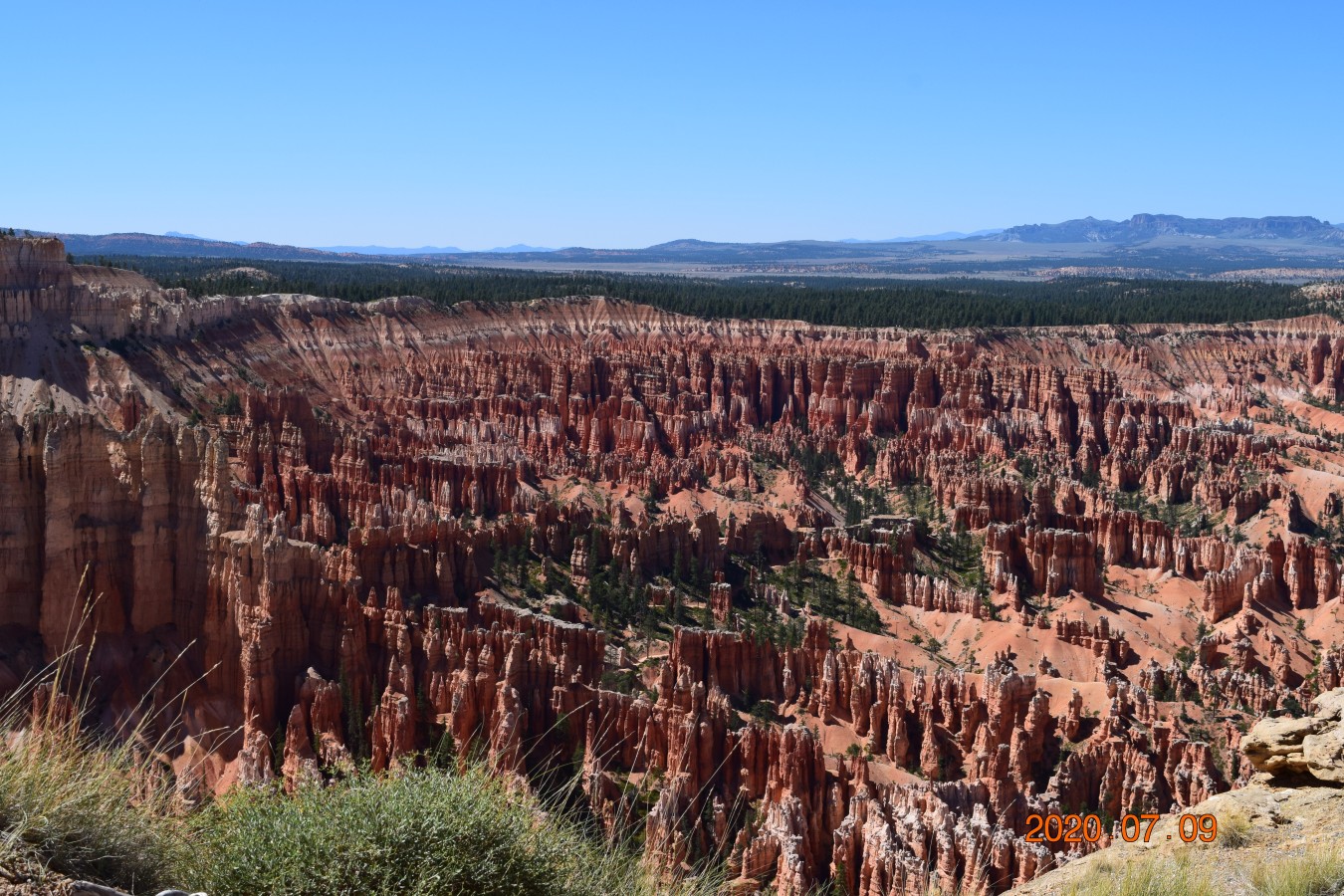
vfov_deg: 26.5
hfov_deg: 38.9
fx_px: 1904
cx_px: 672
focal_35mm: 51
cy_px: 448
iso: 360
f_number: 11
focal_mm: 34
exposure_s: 1/500
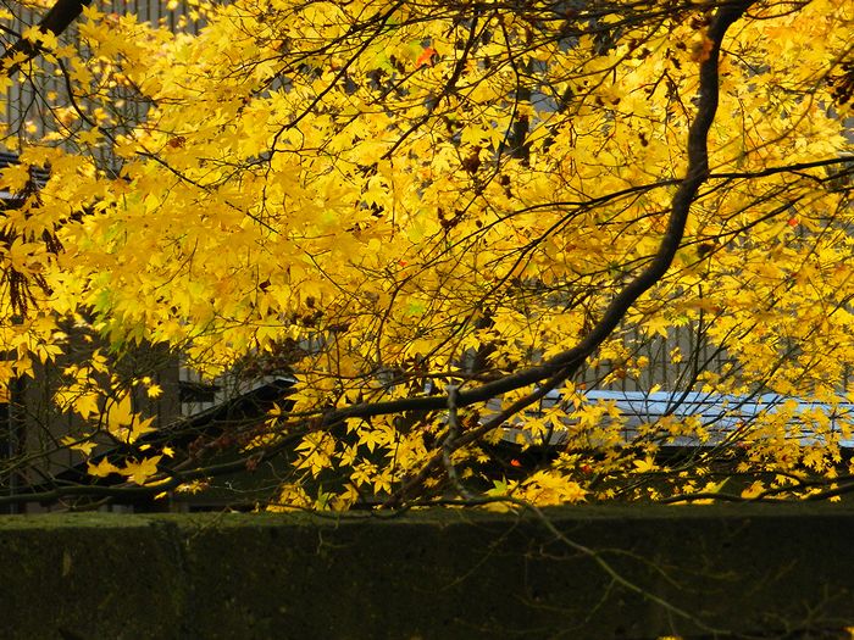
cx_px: 427
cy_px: 320
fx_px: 5896
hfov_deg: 8.3
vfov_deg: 6.2
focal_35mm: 239
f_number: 5.1
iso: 400
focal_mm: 42.4
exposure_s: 1/320
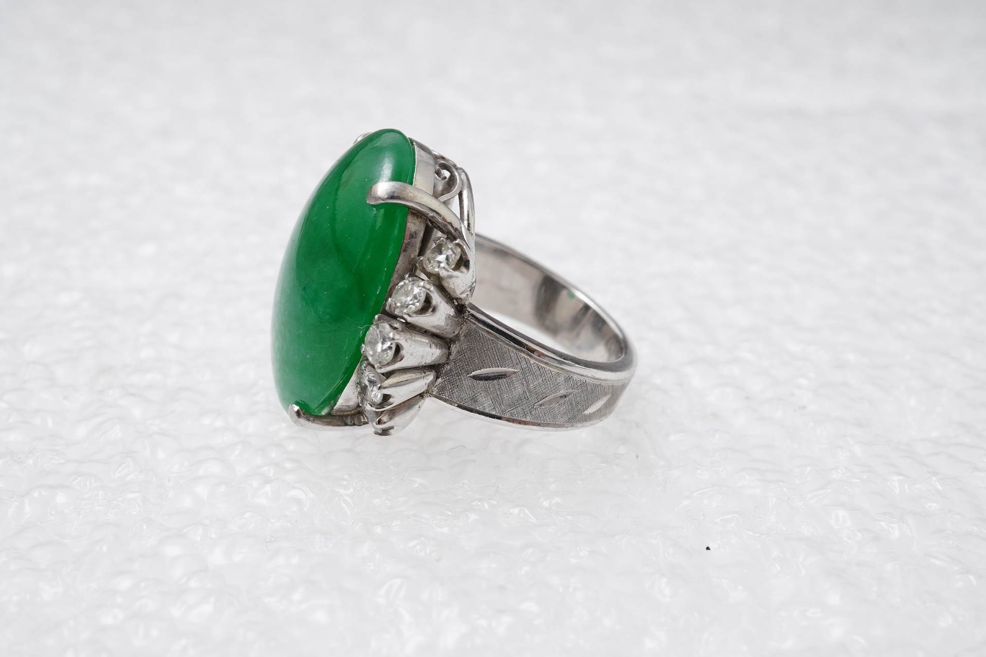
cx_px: 485
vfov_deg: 29.2
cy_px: 323
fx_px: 1260
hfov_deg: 42.7
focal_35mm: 46
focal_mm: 30
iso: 500
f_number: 22
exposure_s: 1/125
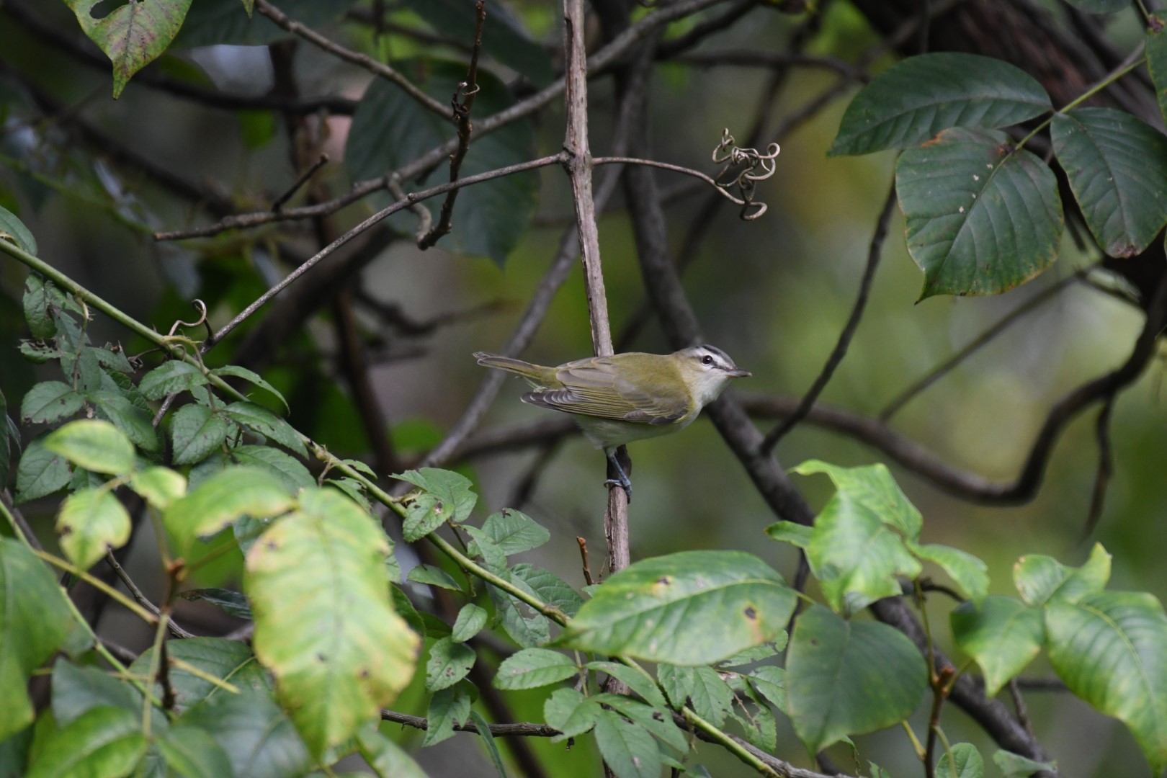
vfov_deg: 1.8
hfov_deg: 2.7
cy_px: 389
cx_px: 584
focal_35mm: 750
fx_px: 24311
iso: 2200
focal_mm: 500
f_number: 5.6
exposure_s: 1/800
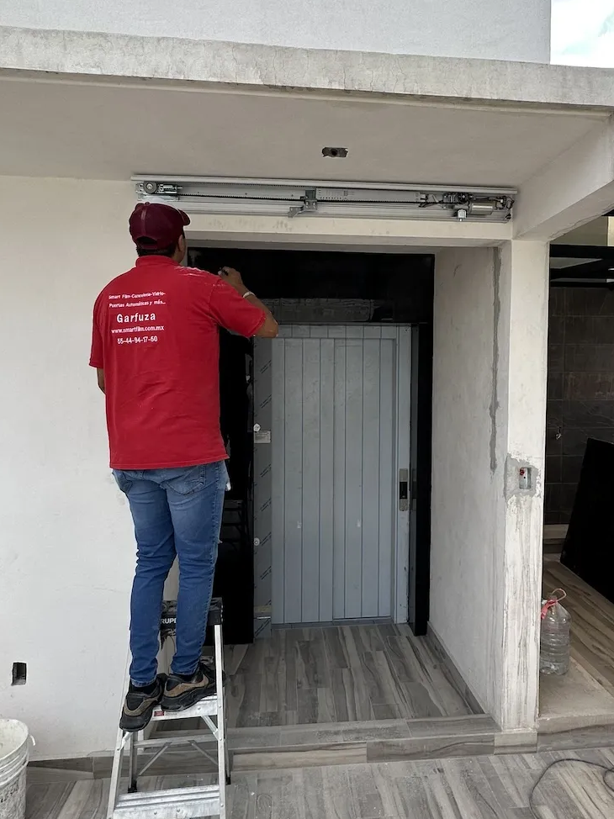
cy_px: 394
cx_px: 332
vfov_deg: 73.9
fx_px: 544
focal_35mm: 23
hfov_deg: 58.8
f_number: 2.2
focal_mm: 2.22
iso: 40
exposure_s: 1/401
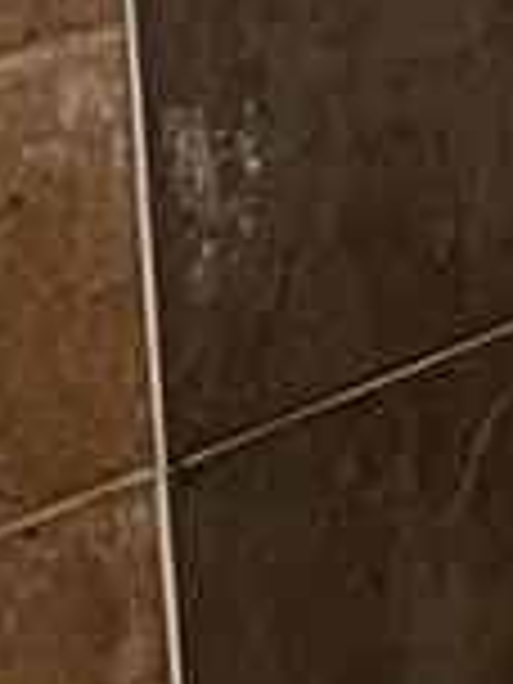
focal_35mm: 273
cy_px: 490
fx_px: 5394
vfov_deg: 7.2
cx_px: 1894
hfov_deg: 5.0
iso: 200
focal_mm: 4.2
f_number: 1.6
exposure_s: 1/60
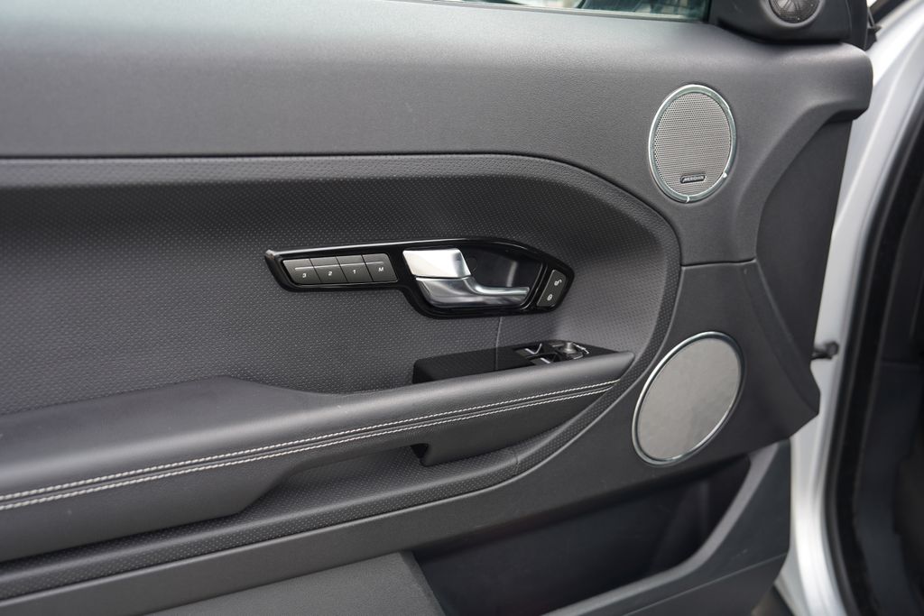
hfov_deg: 53.1
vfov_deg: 36.9
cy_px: 308
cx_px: 462
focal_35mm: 36
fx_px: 924
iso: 100
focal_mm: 36
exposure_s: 1/60
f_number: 4
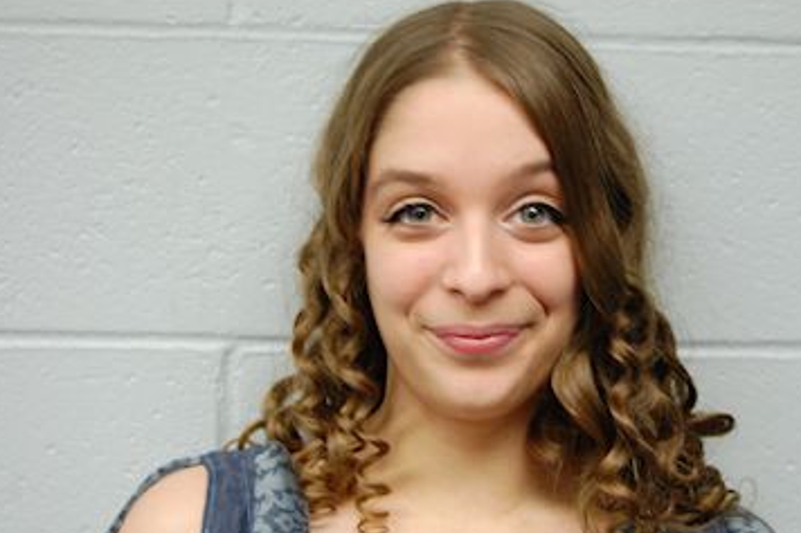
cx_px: 493
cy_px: 271
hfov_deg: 28.0
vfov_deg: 18.9
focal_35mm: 72
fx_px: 1601
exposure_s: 1/15
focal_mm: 38
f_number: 4.8
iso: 800
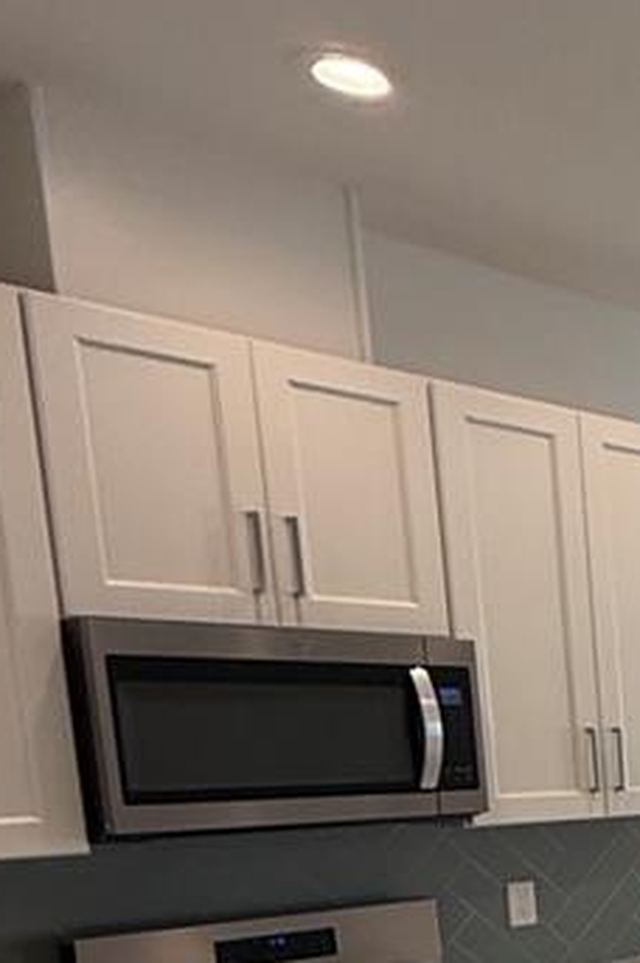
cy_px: 941
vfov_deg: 35.6
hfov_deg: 18.7
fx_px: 1363
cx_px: 1224
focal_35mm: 51
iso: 80
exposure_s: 1/120
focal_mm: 2.22
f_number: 2.2
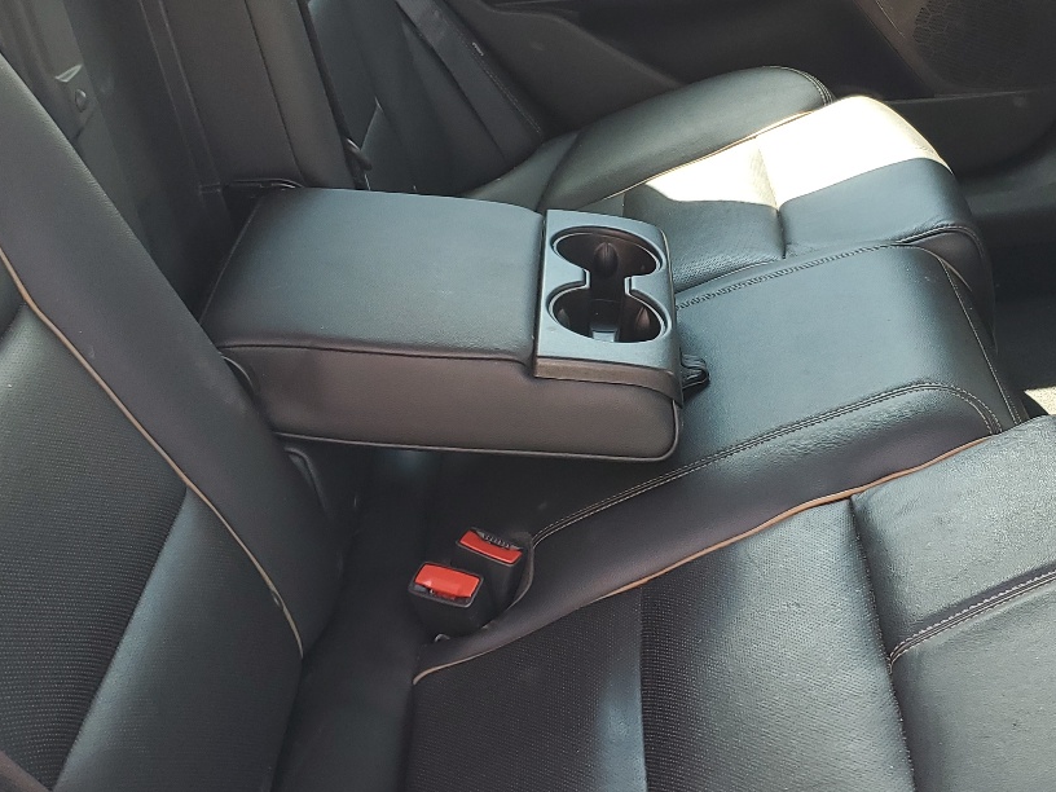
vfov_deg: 28.5
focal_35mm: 51
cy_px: 300
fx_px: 1556
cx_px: 696
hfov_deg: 37.1
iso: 55
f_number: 1.5
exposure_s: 1/120
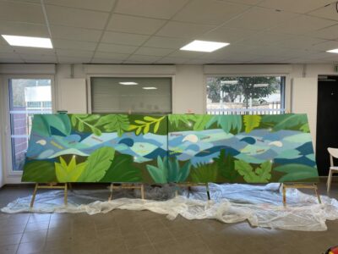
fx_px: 254
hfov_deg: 67.3
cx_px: 169
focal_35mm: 26
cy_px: 127
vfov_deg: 53.1
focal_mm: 4.2
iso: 80
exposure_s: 1/100
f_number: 1.6
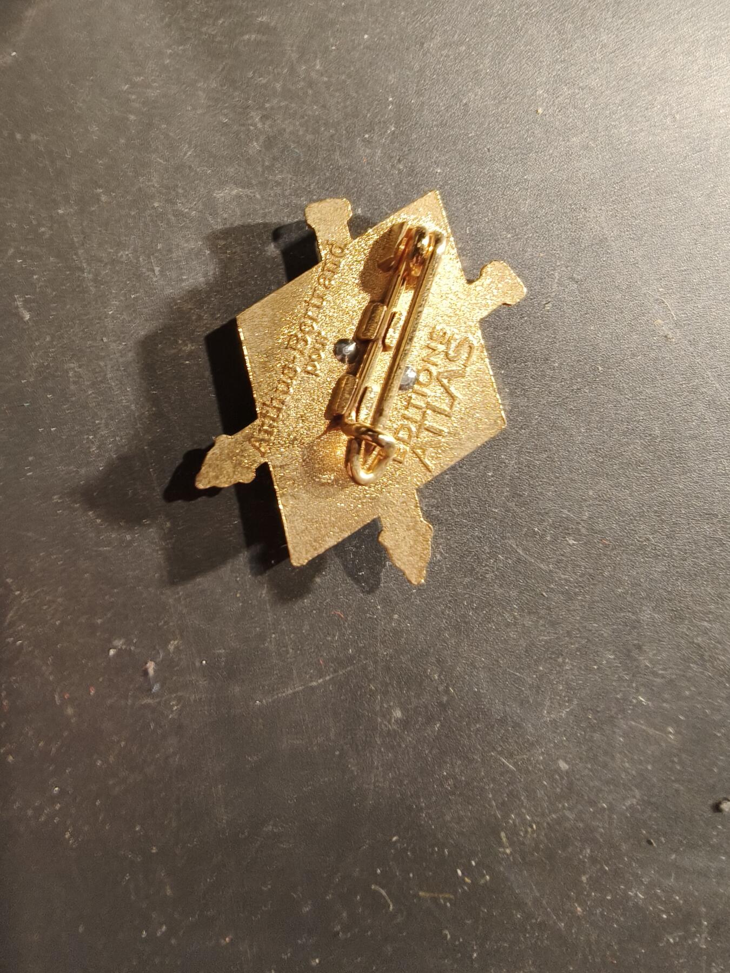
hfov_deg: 58.9
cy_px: 486
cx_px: 365
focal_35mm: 23
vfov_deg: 73.9
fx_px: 647
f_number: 2
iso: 250
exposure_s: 1/46.7
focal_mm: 2.32
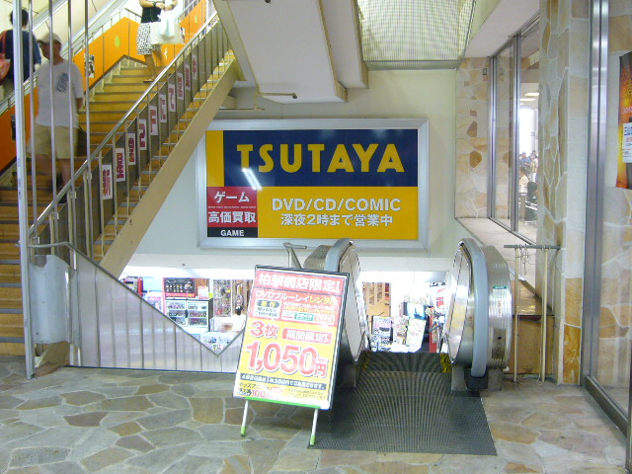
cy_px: 237
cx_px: 316
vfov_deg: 36.0
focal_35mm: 40
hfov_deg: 46.8
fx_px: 730
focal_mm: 4.7
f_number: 2.8
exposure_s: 1/8
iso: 100
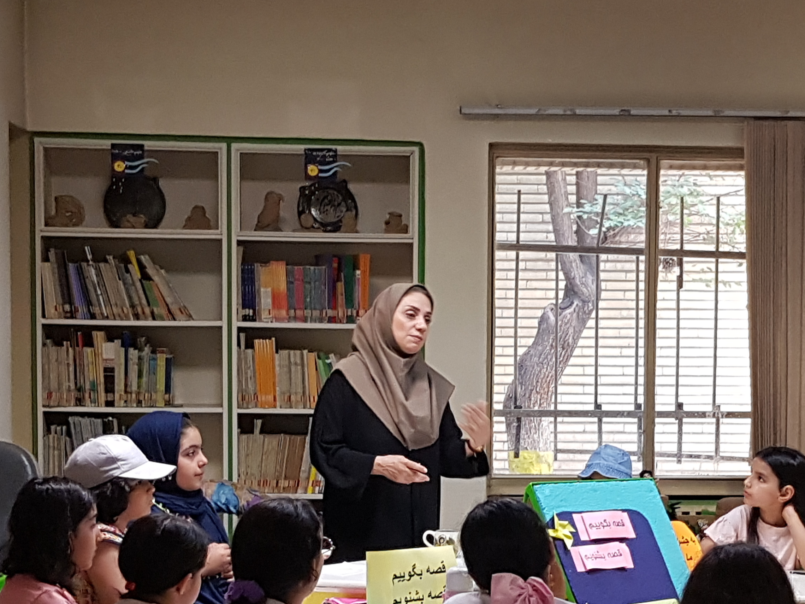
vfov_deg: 30.9
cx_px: 592
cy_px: 459
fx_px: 1070
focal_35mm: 46
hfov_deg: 40.2
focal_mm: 4.2
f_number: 1.7
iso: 200
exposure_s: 1/33
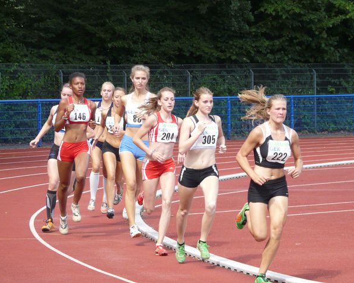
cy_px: 142
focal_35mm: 228
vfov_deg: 6.8
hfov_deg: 8.5
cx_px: 176
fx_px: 2390
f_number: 3.6
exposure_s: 1/500
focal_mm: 35.9
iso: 200
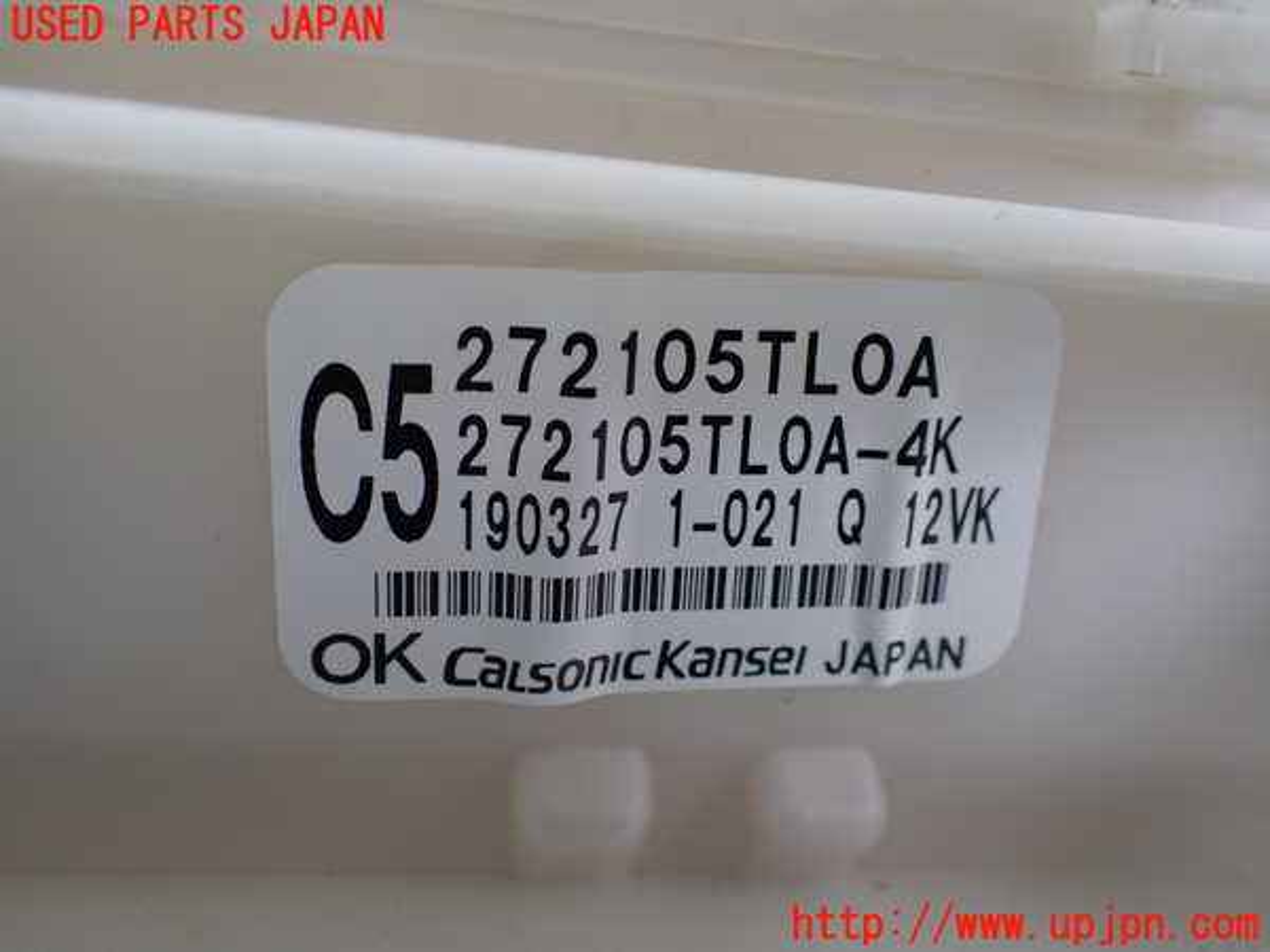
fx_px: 1101
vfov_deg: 46.8
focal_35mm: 30
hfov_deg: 60.0
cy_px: 476
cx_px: 635
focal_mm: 5.4
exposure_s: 1/125
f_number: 2.3
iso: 200
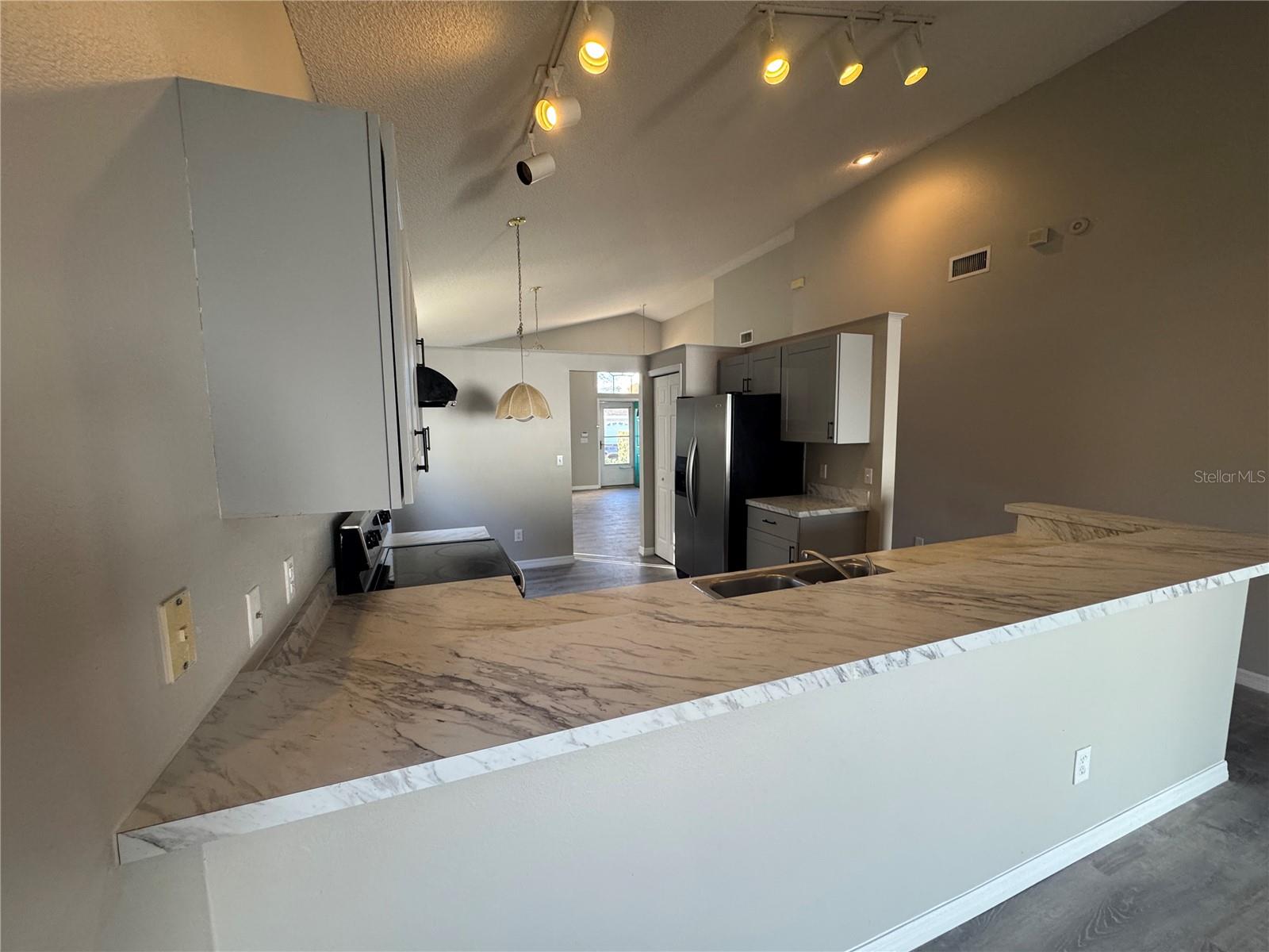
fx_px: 513
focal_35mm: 14
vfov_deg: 85.7
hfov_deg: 102.1
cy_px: 476
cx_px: 634
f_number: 2.2
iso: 250
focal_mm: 2.22
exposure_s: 1/120
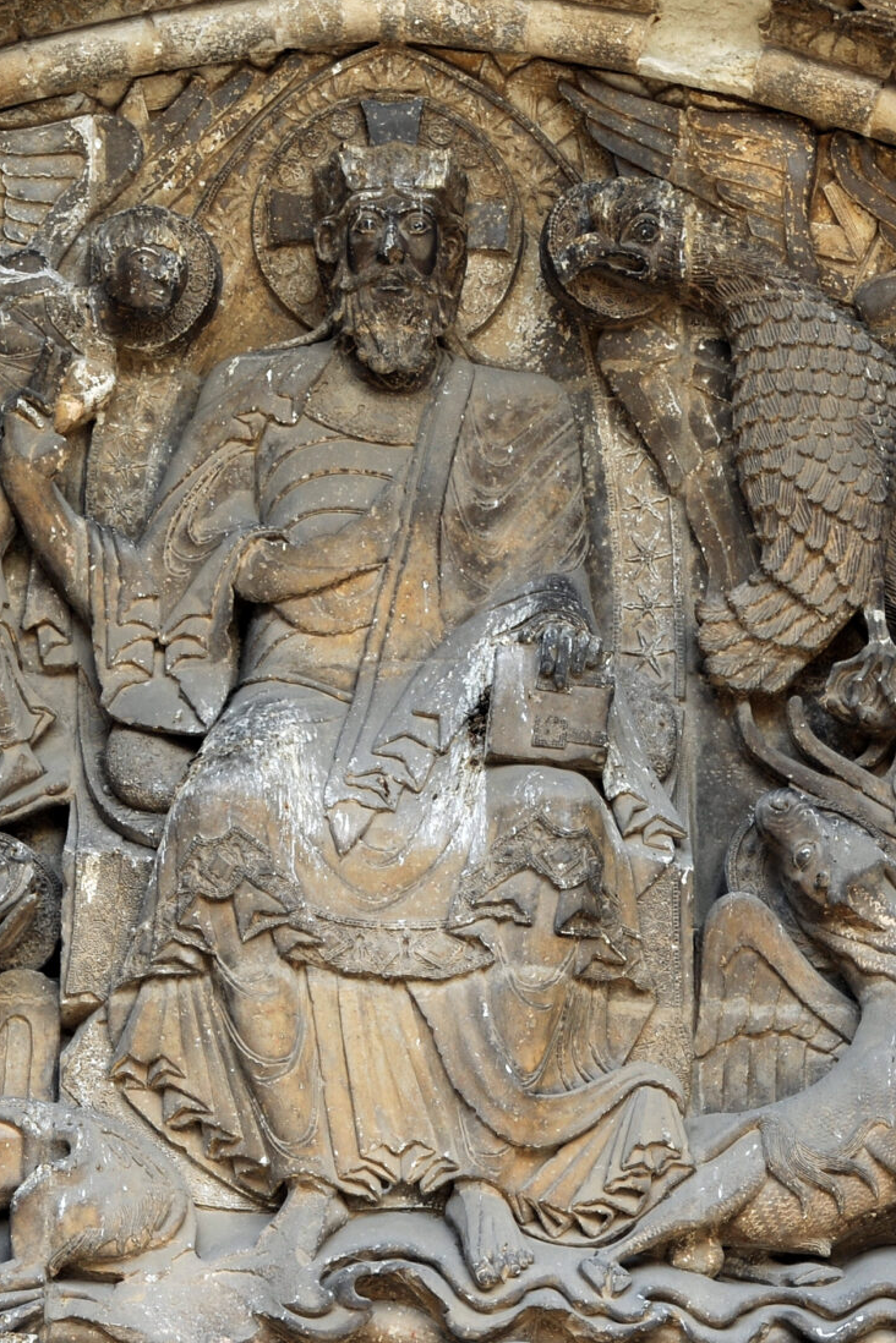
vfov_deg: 13.0
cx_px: 357
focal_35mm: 158
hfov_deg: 8.7
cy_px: 845
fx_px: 5898
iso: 200
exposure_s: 1/100
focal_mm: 70
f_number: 8
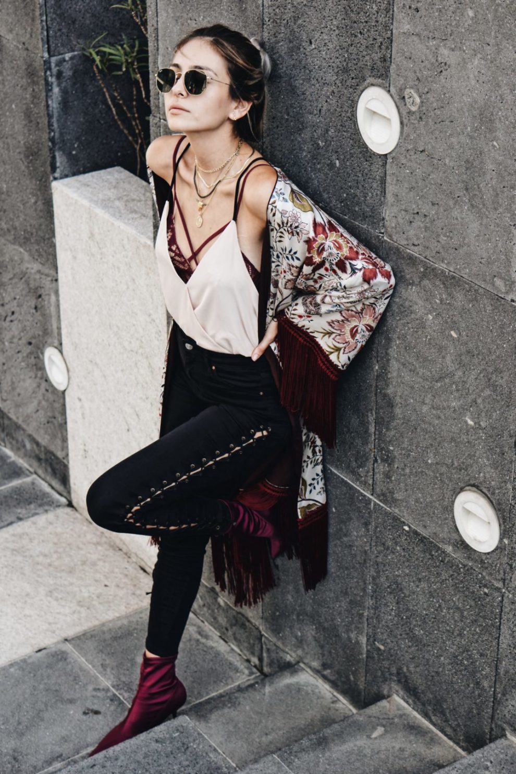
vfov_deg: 27.0
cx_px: 258
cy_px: 387
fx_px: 1612
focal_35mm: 75
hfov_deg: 18.2
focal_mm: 50
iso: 100
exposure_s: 1/160
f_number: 4
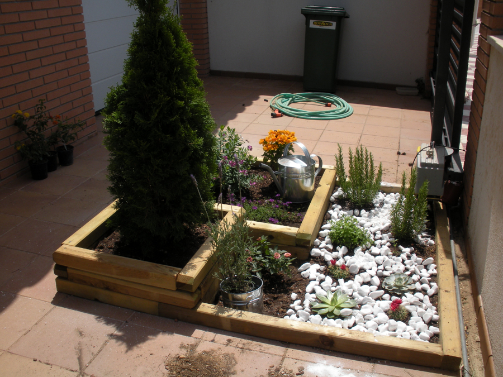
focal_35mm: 35
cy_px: 188
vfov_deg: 40.7
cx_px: 252
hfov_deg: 52.6
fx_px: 509
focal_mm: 6.3
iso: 64
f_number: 5.6
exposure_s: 1/430
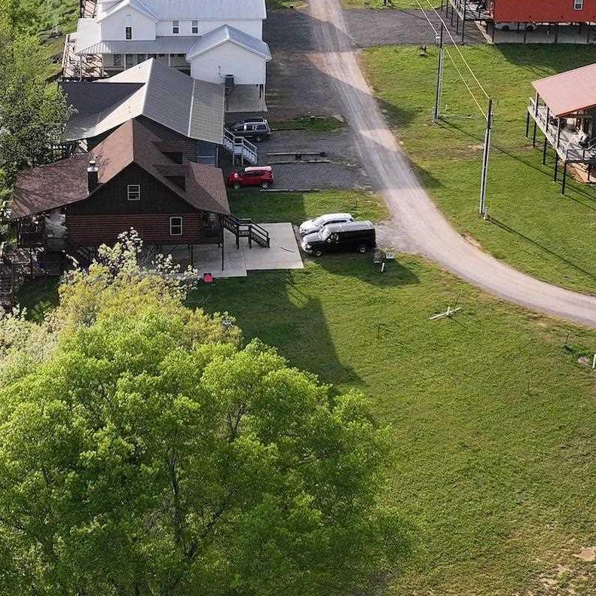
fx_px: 1305
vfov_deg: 25.4
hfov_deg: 25.6
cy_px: 134
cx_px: 205
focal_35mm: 67
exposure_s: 1/3200
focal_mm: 12.29
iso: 400
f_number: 2.8
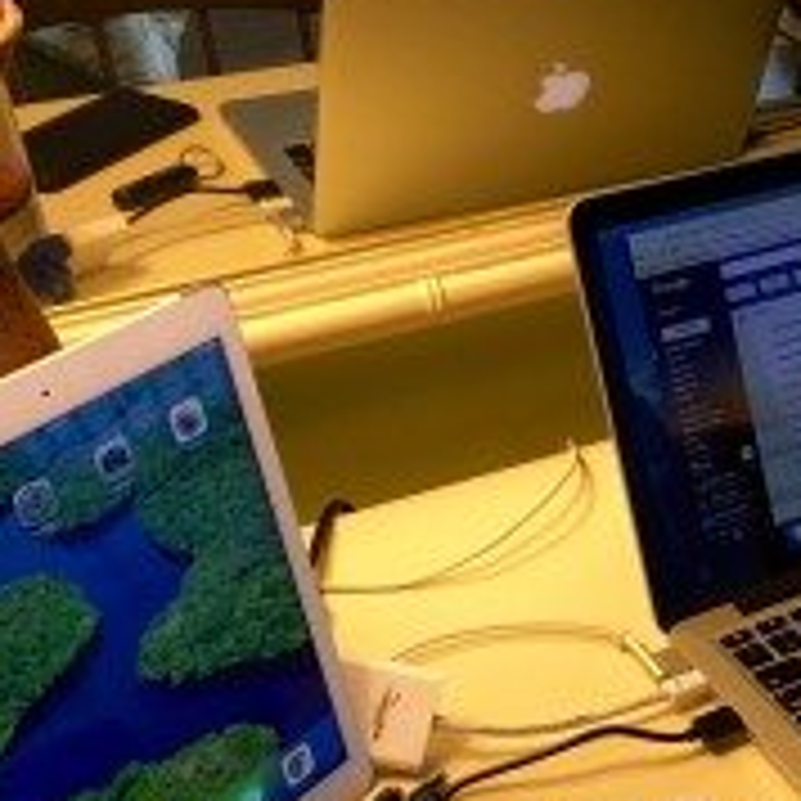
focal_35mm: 71
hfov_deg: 22.4
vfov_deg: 24.3
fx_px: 1859
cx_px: 961
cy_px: 405
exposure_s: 1/30
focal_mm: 4.15
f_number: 2.2
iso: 100
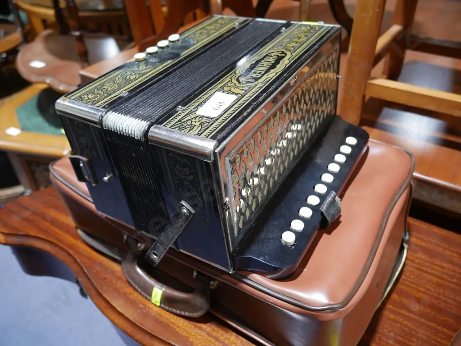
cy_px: 173
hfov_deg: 63.4
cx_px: 230
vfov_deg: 49.8
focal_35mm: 28
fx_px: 373
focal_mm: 14
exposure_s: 1/60
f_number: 3.5
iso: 640
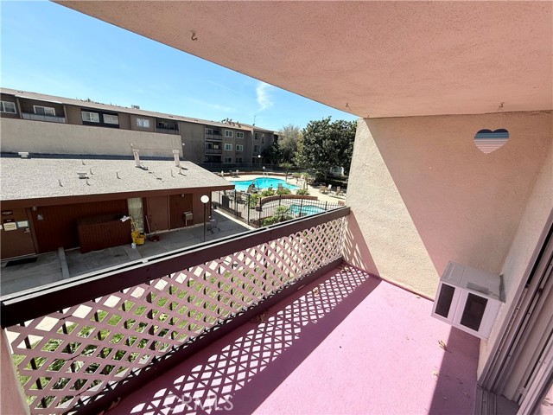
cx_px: 276
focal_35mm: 14
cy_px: 208
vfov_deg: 85.7
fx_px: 224
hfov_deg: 102.1
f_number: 2.2
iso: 50
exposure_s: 1/1497
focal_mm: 2.22
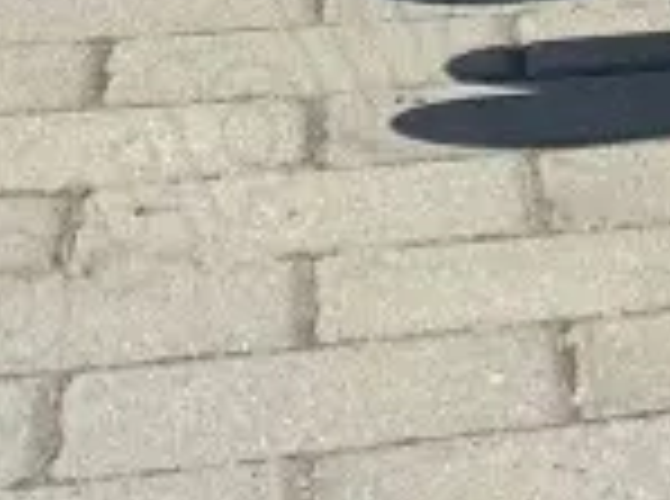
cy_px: -1122
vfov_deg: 7.3
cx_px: 1871
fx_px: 3379
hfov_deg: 9.4
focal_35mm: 175
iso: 32
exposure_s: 1/3610
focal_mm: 4.25
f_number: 1.8
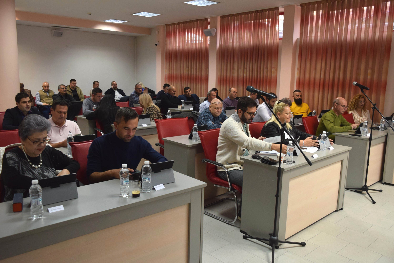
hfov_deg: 61.9
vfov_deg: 43.7
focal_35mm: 30
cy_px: 132
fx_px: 329
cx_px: 197
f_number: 5
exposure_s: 1/80
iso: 900
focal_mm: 20
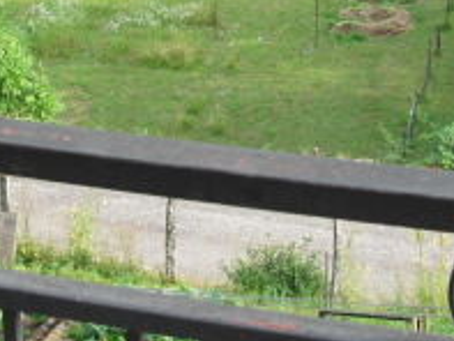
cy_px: -173
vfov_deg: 12.1
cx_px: 277
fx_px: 1535
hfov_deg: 16.8
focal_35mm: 117
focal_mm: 6.3
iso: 100
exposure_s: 1/200
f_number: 3.1
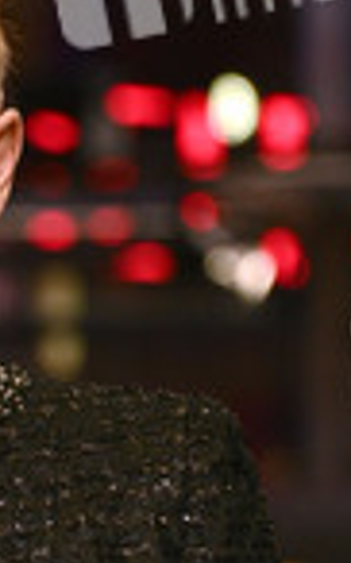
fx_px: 7284
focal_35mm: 475
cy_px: 536
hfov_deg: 2.8
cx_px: -108
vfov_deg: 4.4
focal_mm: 170
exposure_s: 1/250
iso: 5000
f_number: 5.6
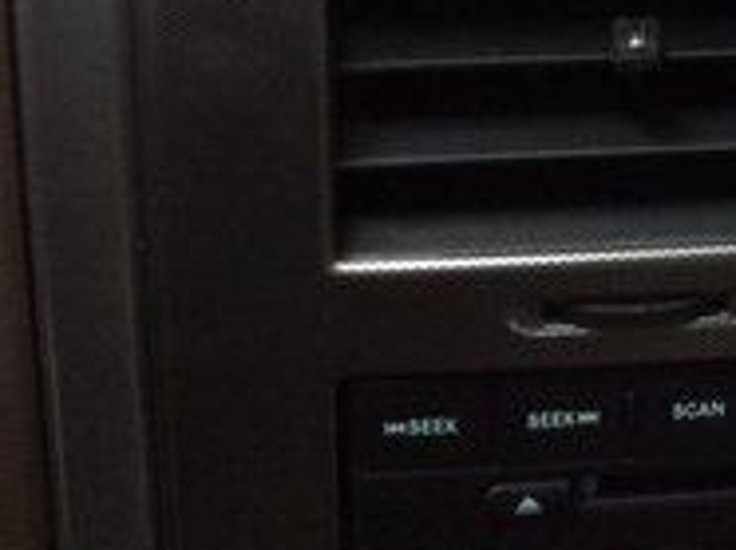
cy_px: -281
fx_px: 2336
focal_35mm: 110
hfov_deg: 17.4
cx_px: 791
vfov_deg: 12.7
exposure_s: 1/24
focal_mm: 3.3
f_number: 2.4
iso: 100
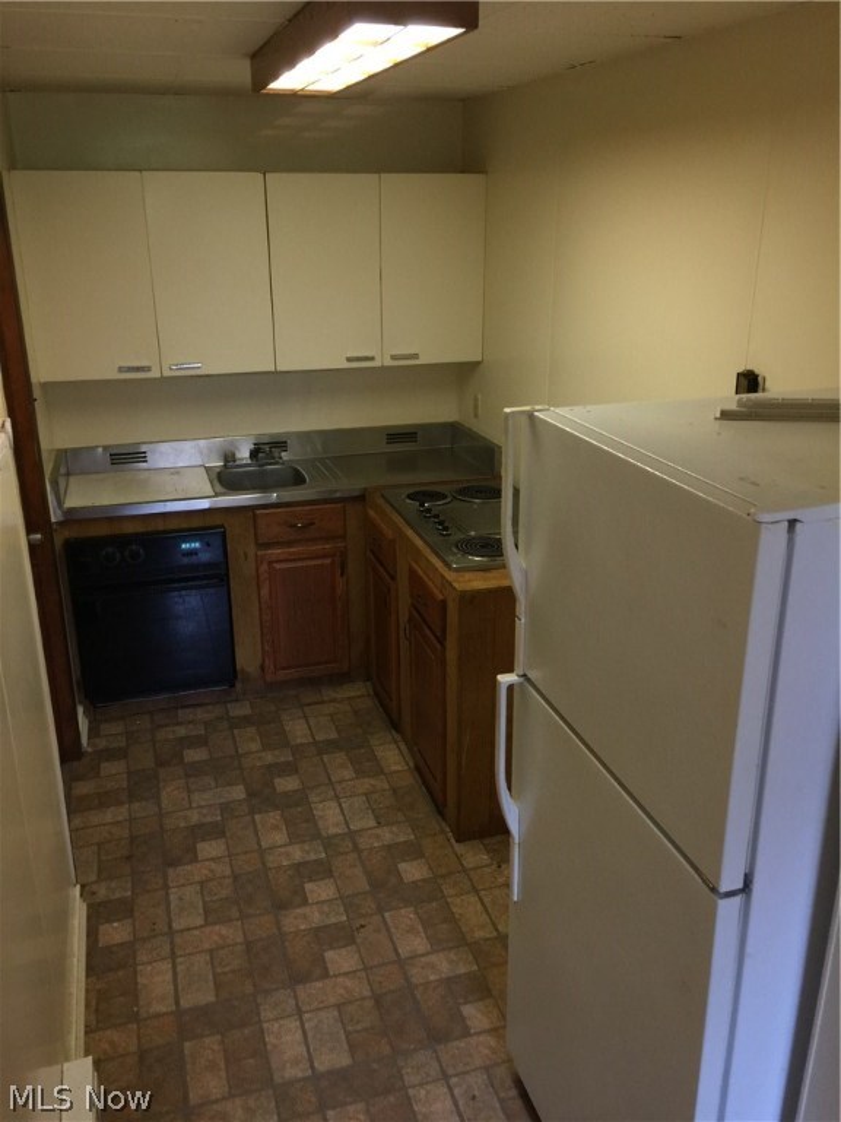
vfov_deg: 61.7
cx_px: 420
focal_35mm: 29
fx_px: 939
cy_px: 561
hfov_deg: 48.2
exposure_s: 1/15
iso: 50
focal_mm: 4.15
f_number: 2.2
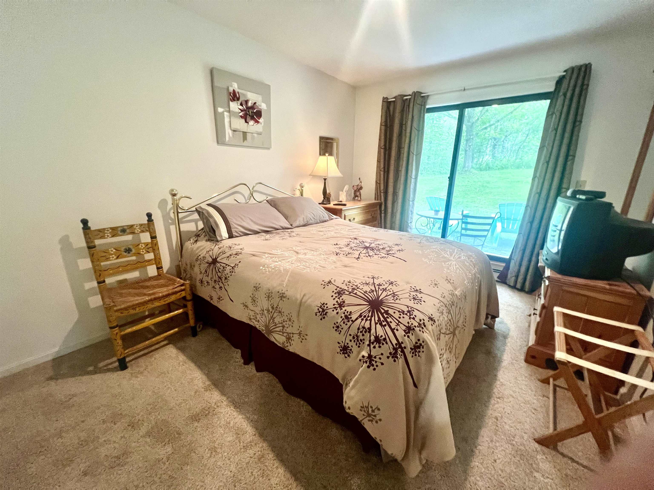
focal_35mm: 13
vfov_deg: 89.9
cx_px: 327
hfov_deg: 106.2
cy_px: 245
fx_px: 246
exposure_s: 1/60
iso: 500
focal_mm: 1.57
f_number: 1.8
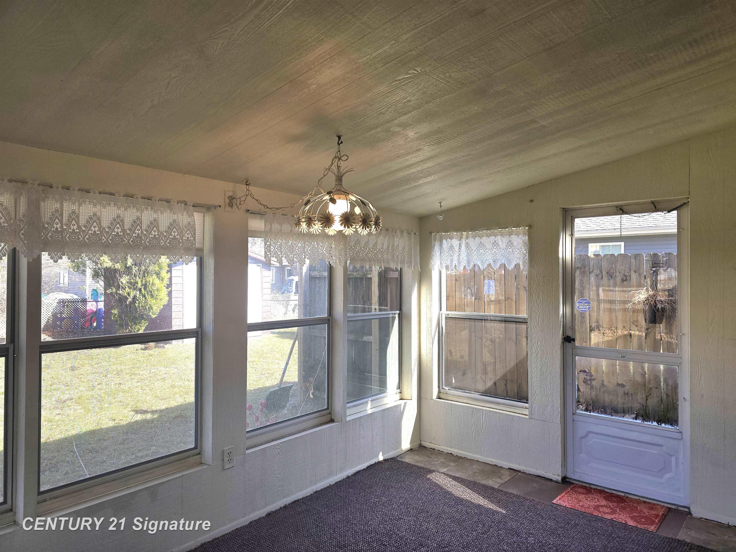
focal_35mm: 23
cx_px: 368
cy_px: 276
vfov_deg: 58.9
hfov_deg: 73.9
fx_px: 489
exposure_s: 1/120
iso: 20
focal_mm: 6.3
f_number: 1.7
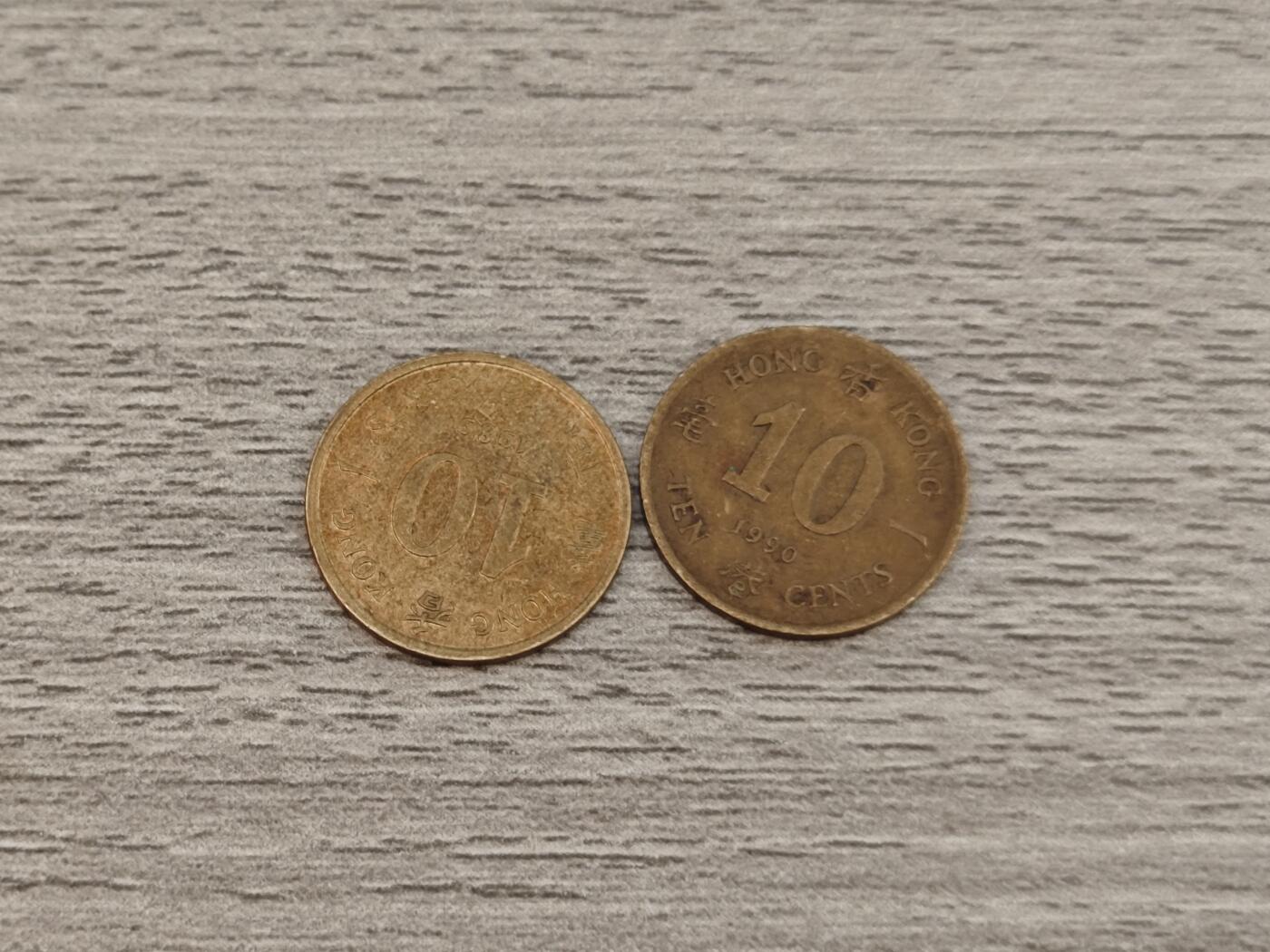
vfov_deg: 19.6
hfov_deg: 26.0
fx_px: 2752
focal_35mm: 75
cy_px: 476
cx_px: 635
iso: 500
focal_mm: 8.7
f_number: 1.9
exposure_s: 1/50
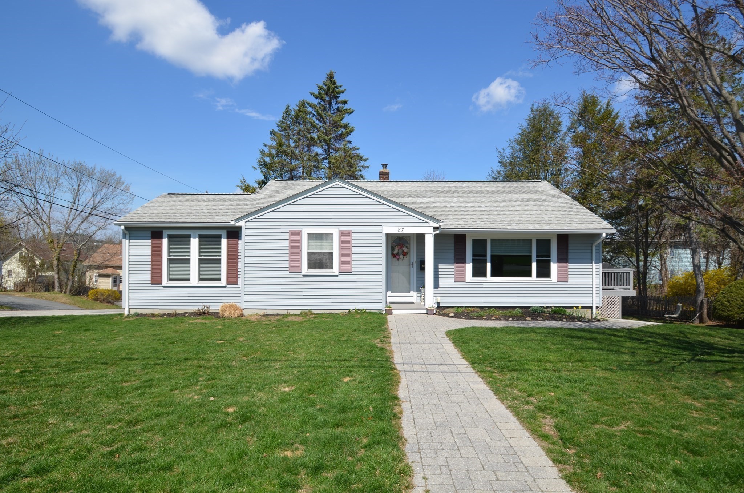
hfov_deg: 90.1
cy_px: 246
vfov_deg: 67.1
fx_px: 371
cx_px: 372
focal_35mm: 18
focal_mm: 12
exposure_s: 1/320
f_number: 9
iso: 100
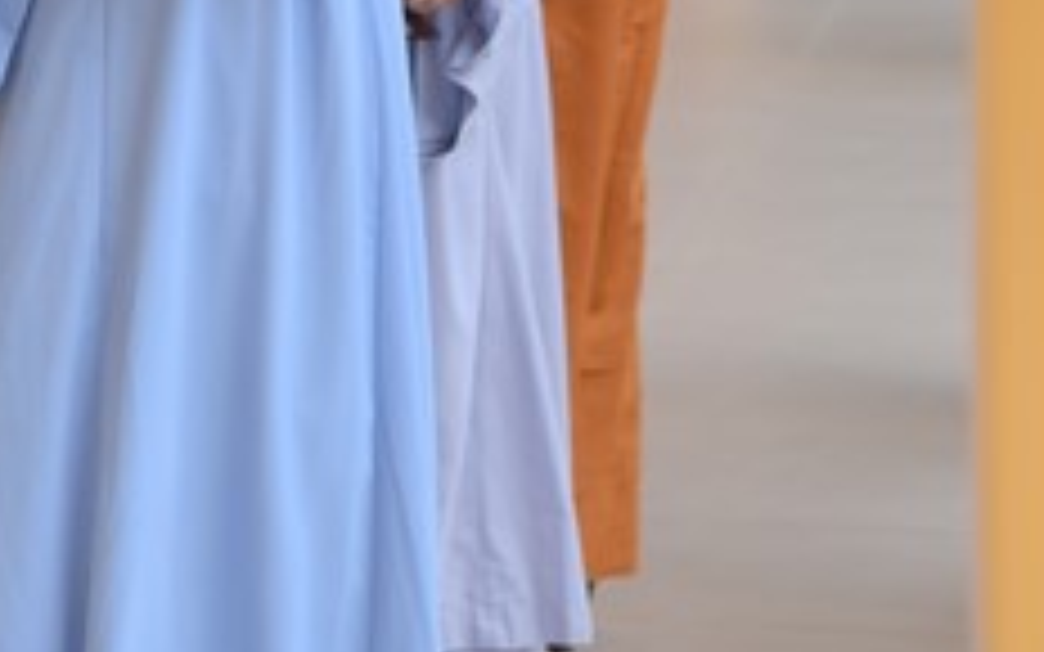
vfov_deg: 5.0
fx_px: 7483
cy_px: -279
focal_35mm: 263
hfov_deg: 8.0
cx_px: 151
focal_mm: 92
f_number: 4.5
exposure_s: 1/125
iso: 160
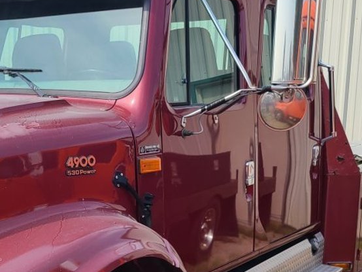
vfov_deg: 20.5
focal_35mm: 71
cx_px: 55
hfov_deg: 26.7
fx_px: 743
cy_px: 215
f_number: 1.8
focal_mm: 5.4
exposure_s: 1/1038
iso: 40
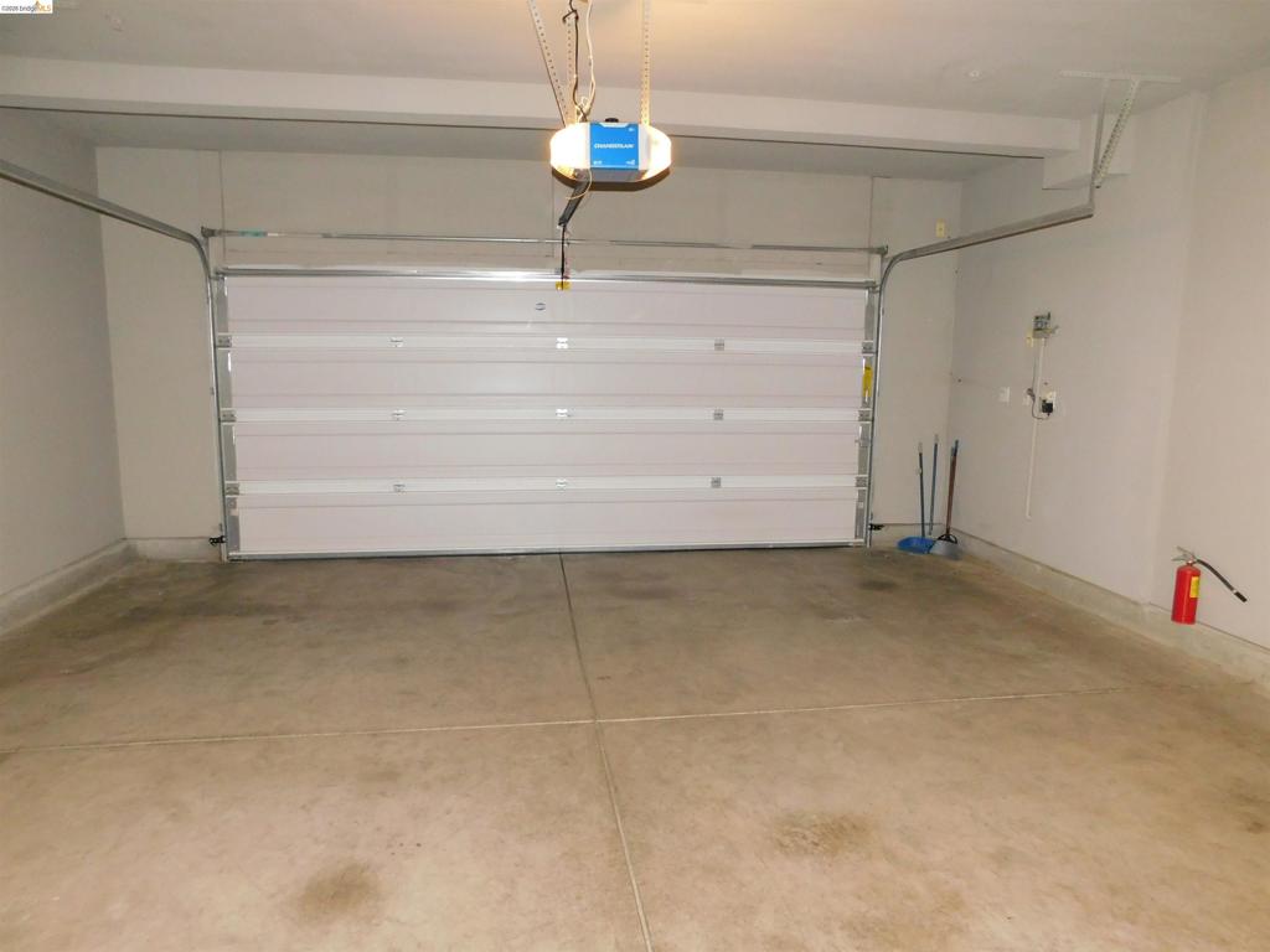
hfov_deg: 73.9
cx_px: 635
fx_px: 844
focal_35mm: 23
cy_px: 476
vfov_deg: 58.9
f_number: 3
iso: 450
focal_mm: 4
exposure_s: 1/30
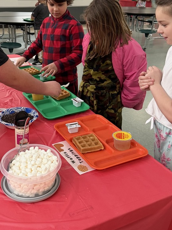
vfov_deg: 43.4
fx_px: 285
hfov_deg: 33.4
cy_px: 82
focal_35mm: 43
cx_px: 63
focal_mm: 6.76
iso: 400
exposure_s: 1/60
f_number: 1.78
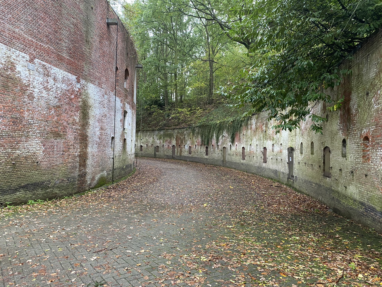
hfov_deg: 67.3
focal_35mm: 26
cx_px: 191
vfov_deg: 53.1
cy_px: 144
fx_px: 287
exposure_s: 1/60
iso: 160
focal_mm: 4.25
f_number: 1.8
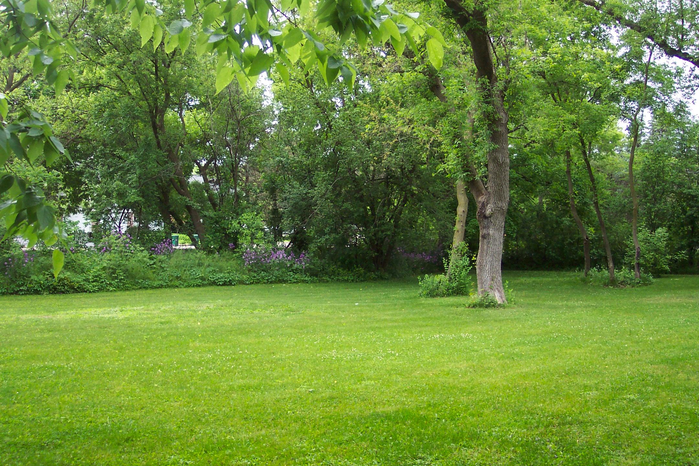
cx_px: 350
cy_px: 233
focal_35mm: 38
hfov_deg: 50.7
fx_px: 738
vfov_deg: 35.1
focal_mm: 8
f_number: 2.8
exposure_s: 1/125
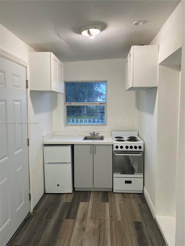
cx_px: 92
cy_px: 123
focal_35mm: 26
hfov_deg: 53.1
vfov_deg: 67.3
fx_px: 185
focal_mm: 4.25
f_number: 1.8
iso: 125
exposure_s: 1/120
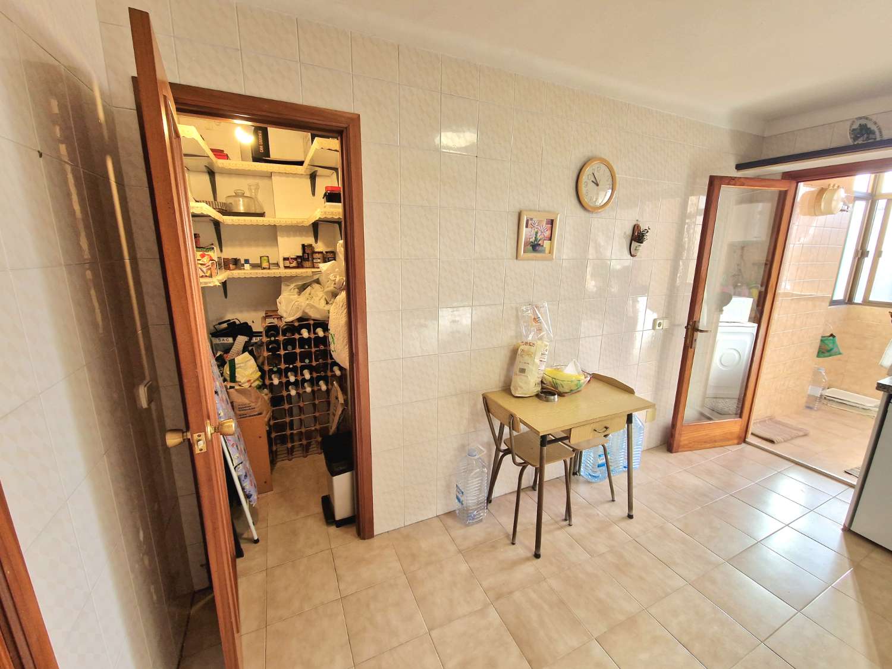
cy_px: 334
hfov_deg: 106.2
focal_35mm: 13
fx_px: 335
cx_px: 446
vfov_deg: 89.9
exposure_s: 1/100
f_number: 2.2
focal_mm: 2.2
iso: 80
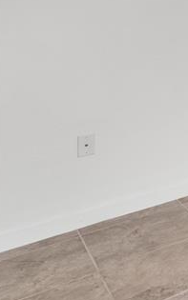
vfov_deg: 34.6
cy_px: -2
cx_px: 482
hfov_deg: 13.9
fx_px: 434
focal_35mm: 53
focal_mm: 16
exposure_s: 1/2.5
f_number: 9
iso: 250
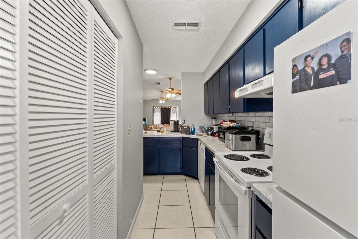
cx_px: 179
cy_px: 120
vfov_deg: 77.3
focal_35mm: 15
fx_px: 149
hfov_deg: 100.4
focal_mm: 10
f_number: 7.1
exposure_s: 1/5
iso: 400
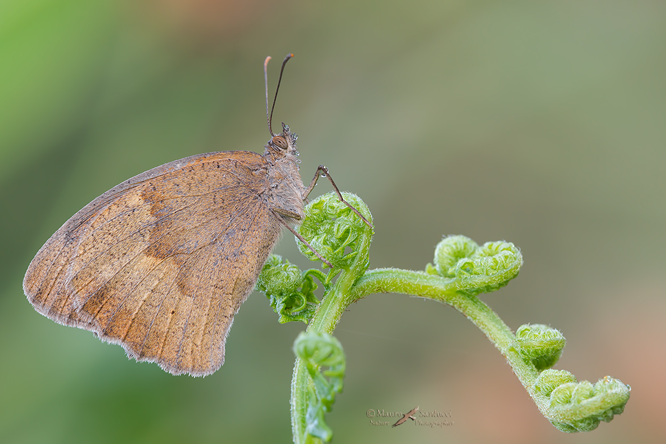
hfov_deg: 11.4
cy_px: 221
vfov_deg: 7.6
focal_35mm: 181
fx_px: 3349
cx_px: 332
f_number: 16
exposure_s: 1/15
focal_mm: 180
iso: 400
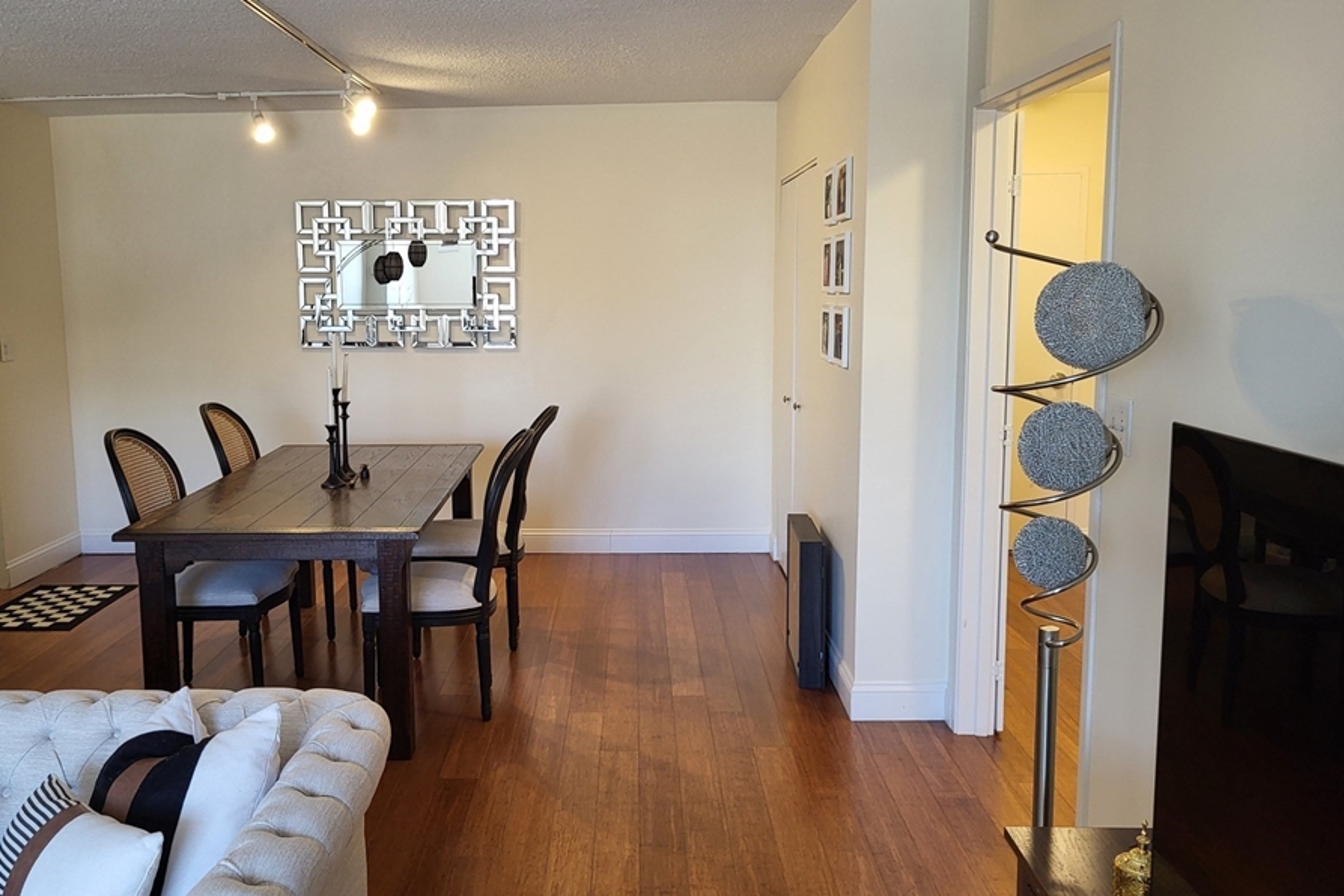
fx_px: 1157
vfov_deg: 42.3
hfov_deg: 60.1
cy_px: 447
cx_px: 579
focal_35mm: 31
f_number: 1.8
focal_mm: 5.4
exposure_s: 1/120
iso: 250
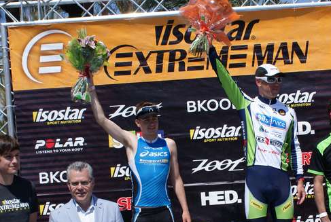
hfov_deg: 31.0
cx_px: 228
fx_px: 590
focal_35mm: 64
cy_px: 140
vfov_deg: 21.3
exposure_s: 1/250
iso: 100
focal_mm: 26
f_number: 9
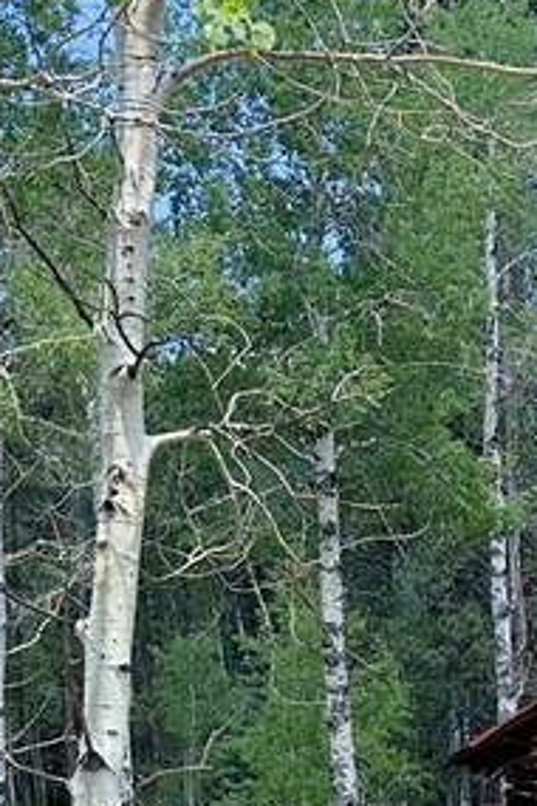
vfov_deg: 17.2
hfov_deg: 11.8
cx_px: 774
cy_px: 1046
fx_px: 2506
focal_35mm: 112
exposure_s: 1/1233
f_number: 1.78
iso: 100
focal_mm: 6.86
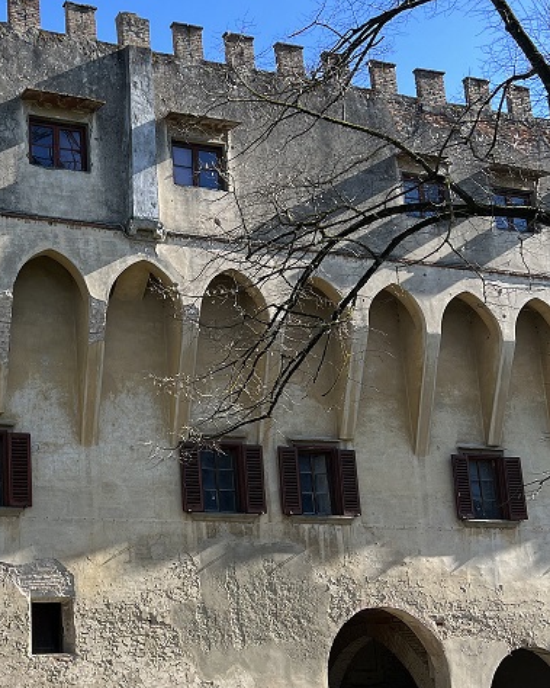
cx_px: 57
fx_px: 1099
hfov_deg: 27.1
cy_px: 428
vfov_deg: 34.6
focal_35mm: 54
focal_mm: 5.7
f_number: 1.5
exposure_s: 1/1311
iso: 50
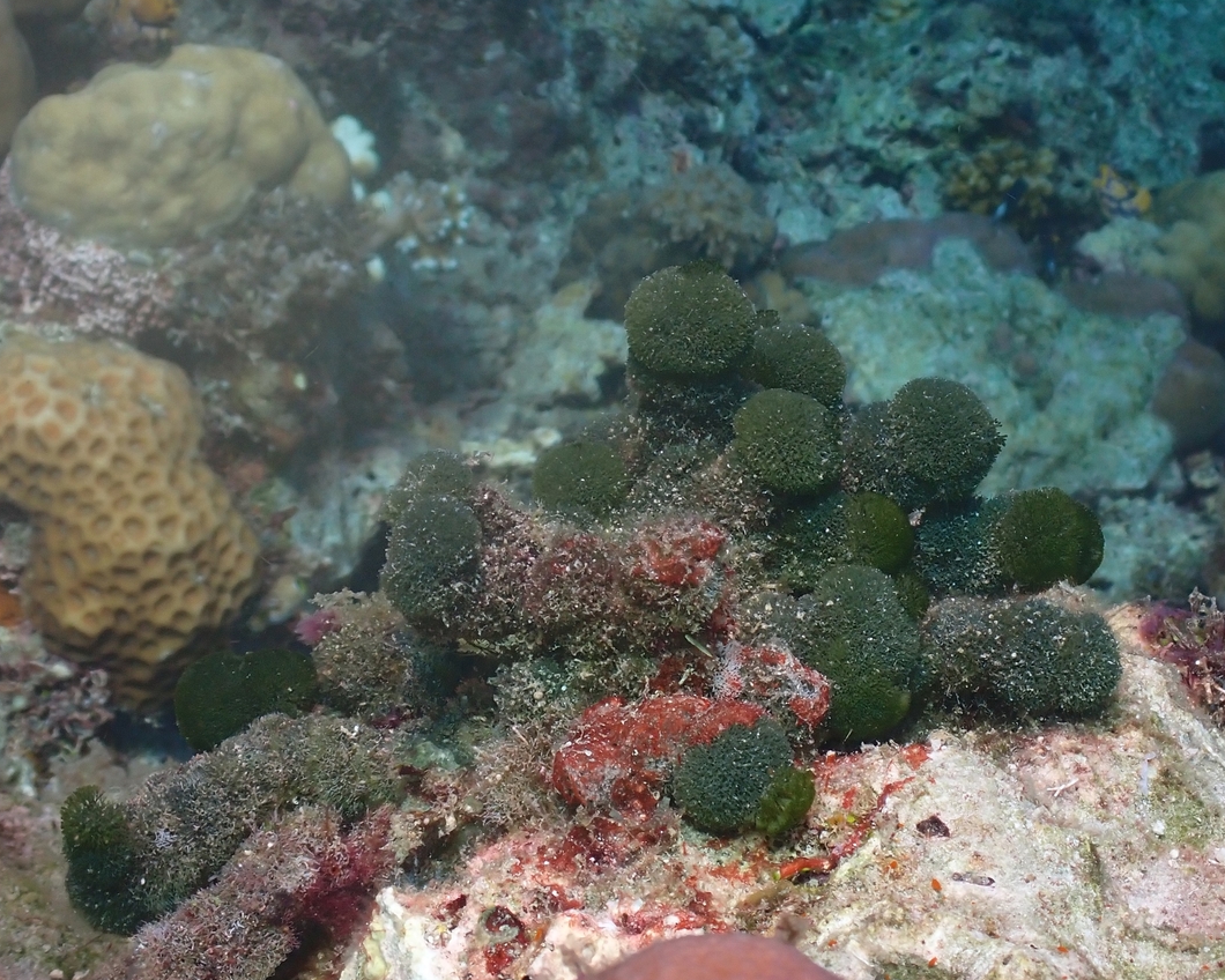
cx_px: 646
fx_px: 3807
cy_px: 491
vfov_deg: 14.7
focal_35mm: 105
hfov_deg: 18.3
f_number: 6.3
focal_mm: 18
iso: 200
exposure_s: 1/250
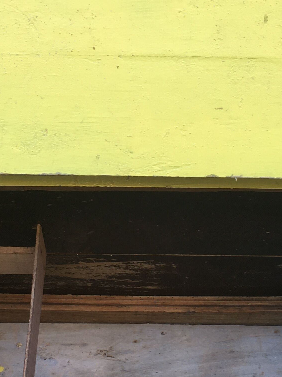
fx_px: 847
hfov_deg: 18.9
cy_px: 173
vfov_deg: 25.0
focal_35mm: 78
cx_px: 153
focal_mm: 4.15
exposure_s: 1/50
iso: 25
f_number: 2.2
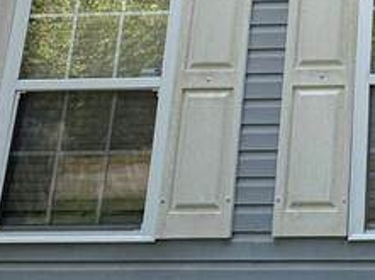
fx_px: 703
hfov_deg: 24.9
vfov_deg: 19.9
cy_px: -120
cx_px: 519
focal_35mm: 65
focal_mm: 2.22
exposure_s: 1/230
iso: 40
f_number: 2.2
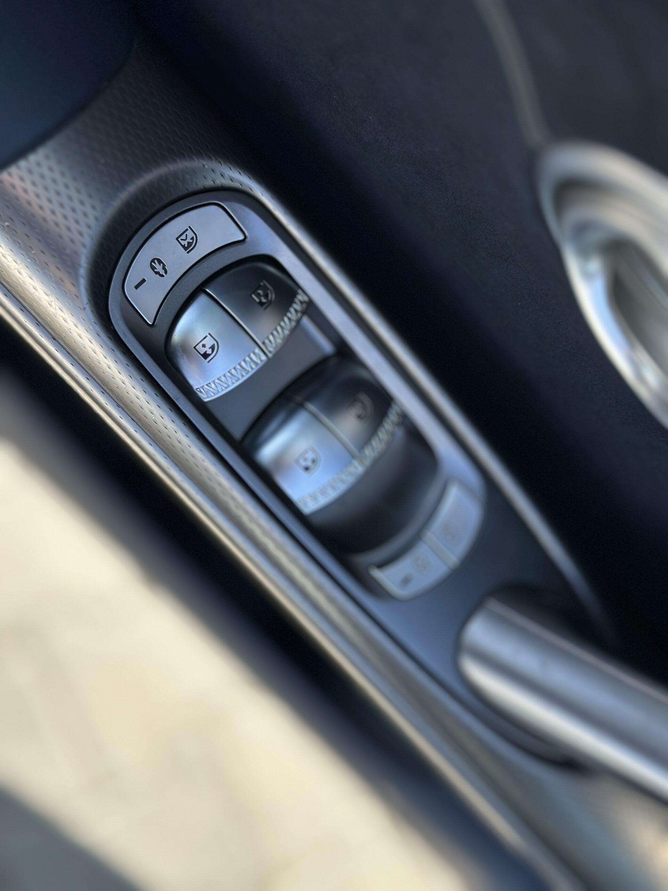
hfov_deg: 30.3
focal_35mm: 48
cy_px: 446
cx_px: 334
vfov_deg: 39.7
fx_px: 1235
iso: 80
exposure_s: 1/1050
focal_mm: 6.86
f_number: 1.78
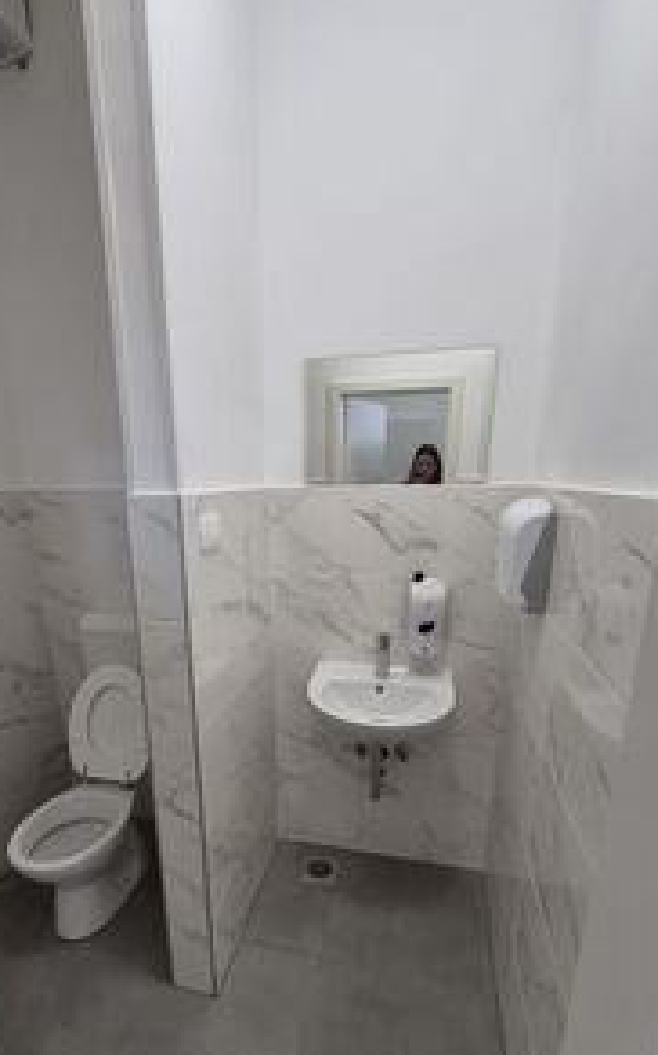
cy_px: 632
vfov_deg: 93.2
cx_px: 289
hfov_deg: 67.7
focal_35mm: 17
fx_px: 489
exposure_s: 1/50
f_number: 2.2
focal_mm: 1.74
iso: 200
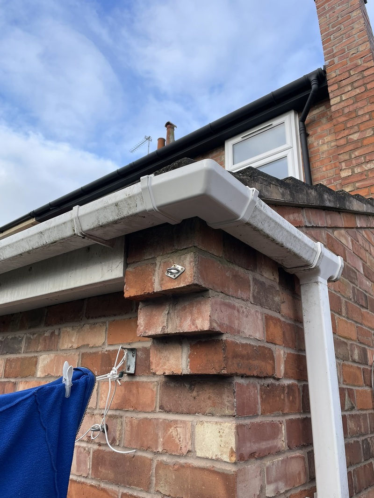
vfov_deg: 67.3
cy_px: 249
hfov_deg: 53.1
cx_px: 187
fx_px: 375
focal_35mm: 26
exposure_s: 1/842
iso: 32
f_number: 1.6
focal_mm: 4.2
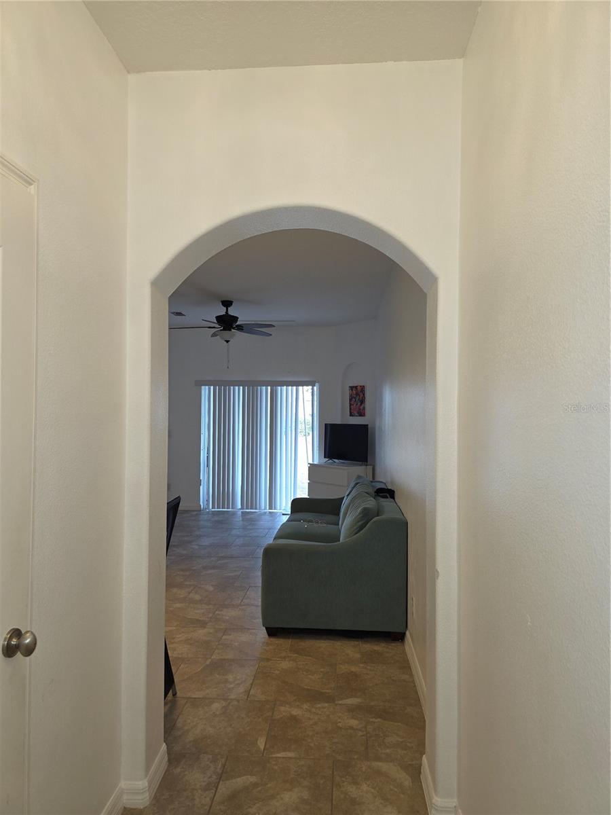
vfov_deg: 73.9
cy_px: 408
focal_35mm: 23
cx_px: 306
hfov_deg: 58.9
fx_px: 541
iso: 100
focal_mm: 6.3
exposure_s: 1/60
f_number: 1.7
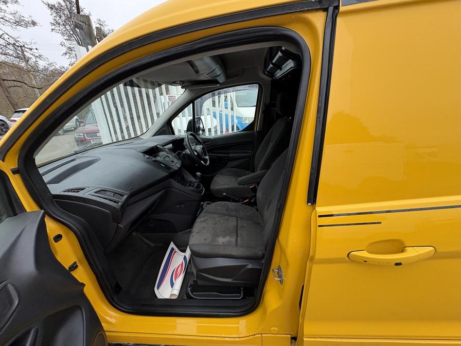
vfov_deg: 85.7
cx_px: 230
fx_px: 186
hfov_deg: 102.1
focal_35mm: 14
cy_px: 173
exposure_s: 1/103
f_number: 2.2
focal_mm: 2.22
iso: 64
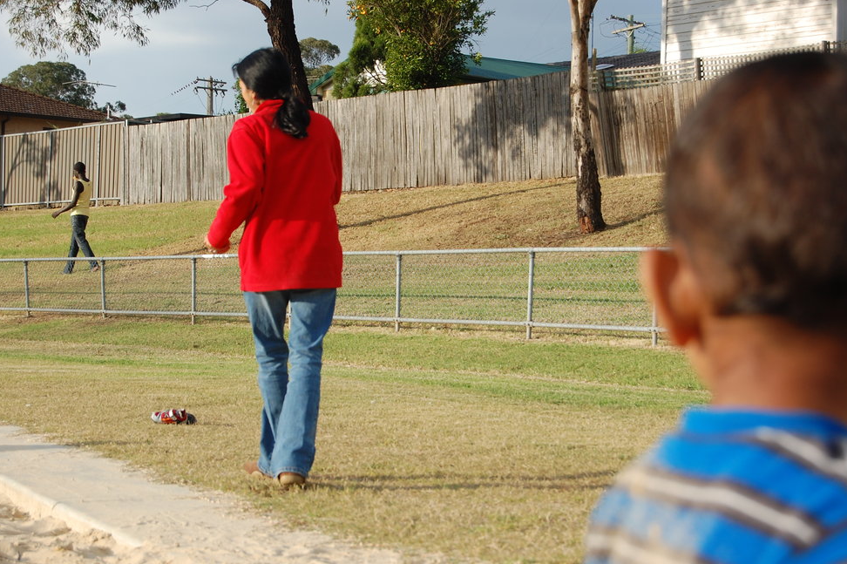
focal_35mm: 79
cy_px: 282
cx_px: 412
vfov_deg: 17.3
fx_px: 1858
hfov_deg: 25.7
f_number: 9
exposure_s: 1/320
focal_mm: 50
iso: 200
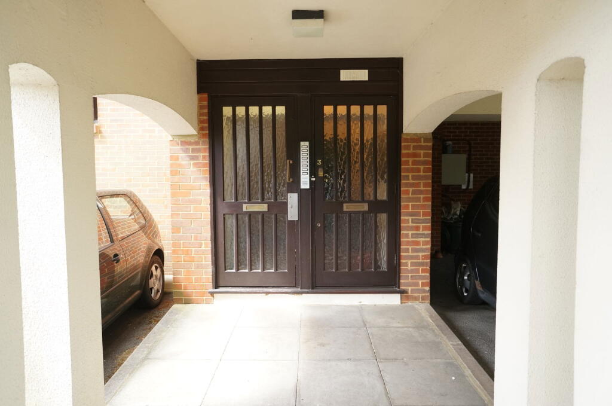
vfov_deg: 53.0
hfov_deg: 73.8
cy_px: 203
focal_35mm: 24
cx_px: 306
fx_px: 407
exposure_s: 1/100
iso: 500
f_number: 4
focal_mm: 16
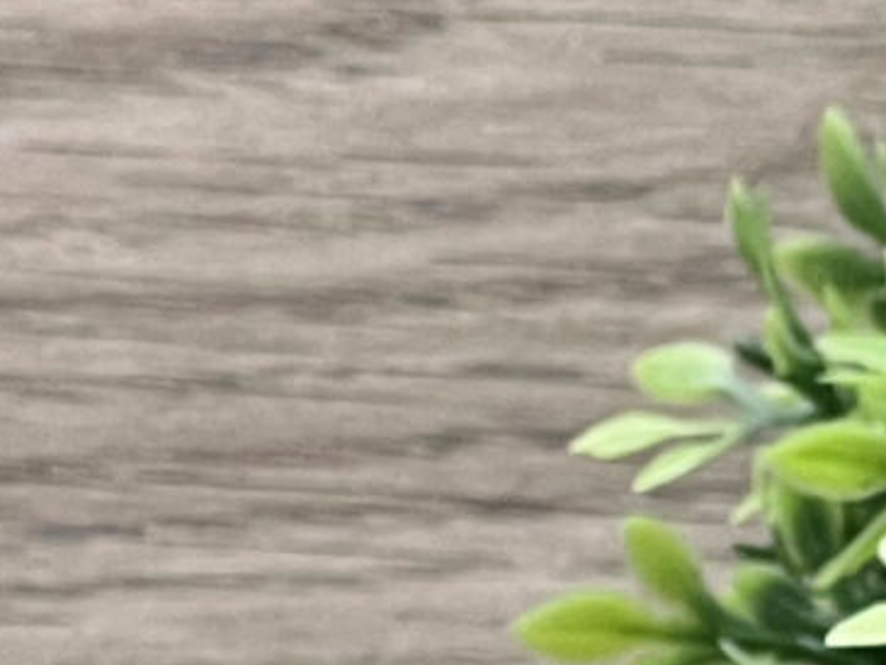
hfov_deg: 3.6
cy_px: 1505
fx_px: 13826
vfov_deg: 2.7
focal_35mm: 540
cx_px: -600
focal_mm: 9
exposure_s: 1/100
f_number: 2.8
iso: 80
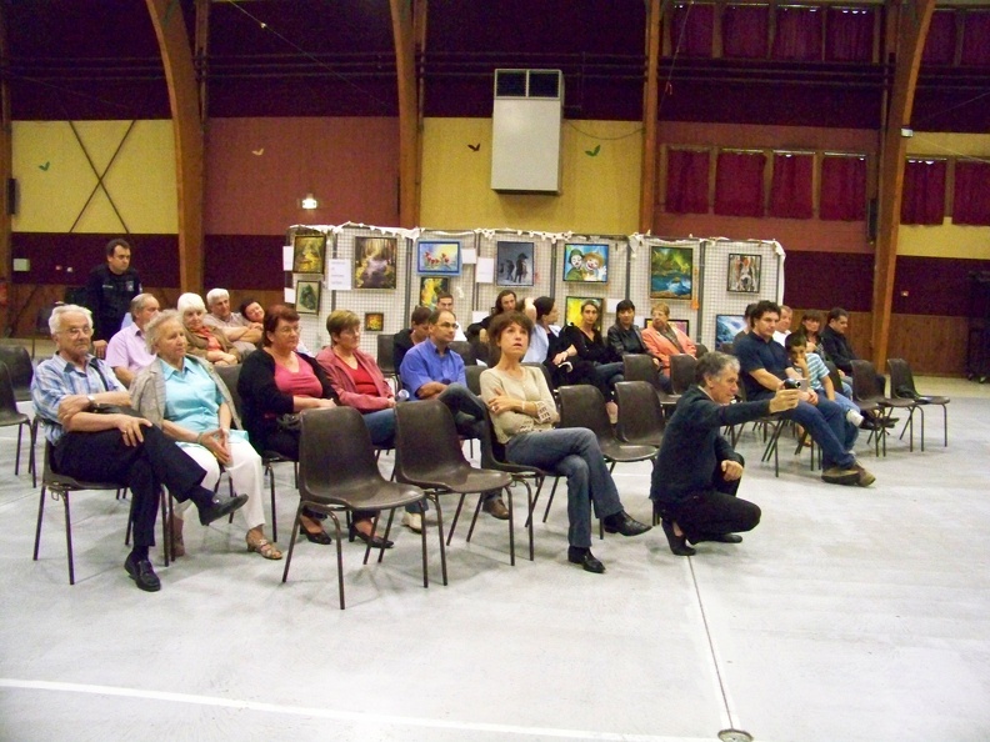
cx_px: 495
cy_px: 371
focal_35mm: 33
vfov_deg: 42.9
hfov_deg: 55.4
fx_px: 944
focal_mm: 5.85
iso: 1600
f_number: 2.8
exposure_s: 1/25
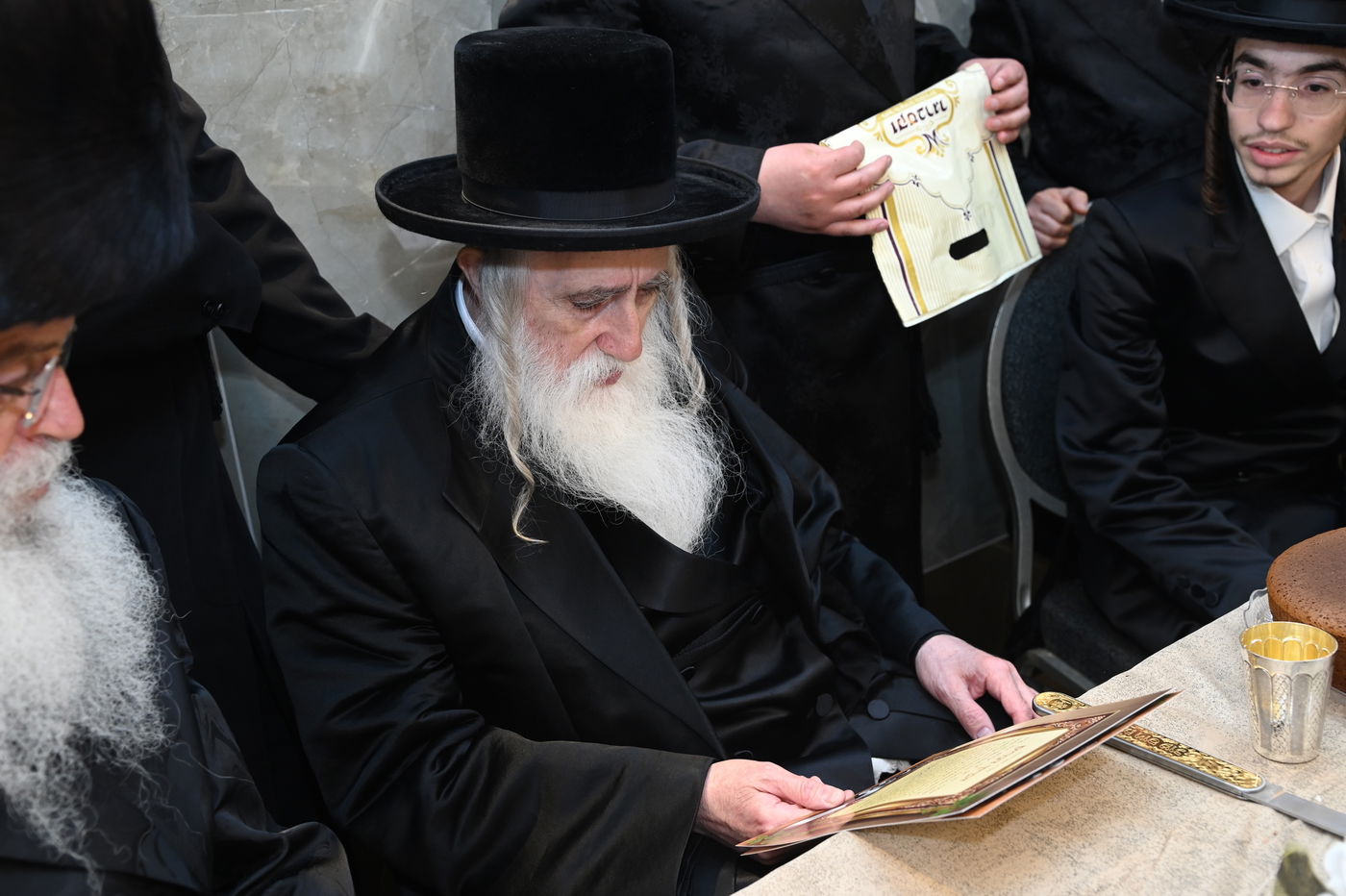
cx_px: 673
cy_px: 448
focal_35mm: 44
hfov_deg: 44.5
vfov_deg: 30.5
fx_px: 1644
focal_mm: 44
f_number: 5
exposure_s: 1/160
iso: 1250
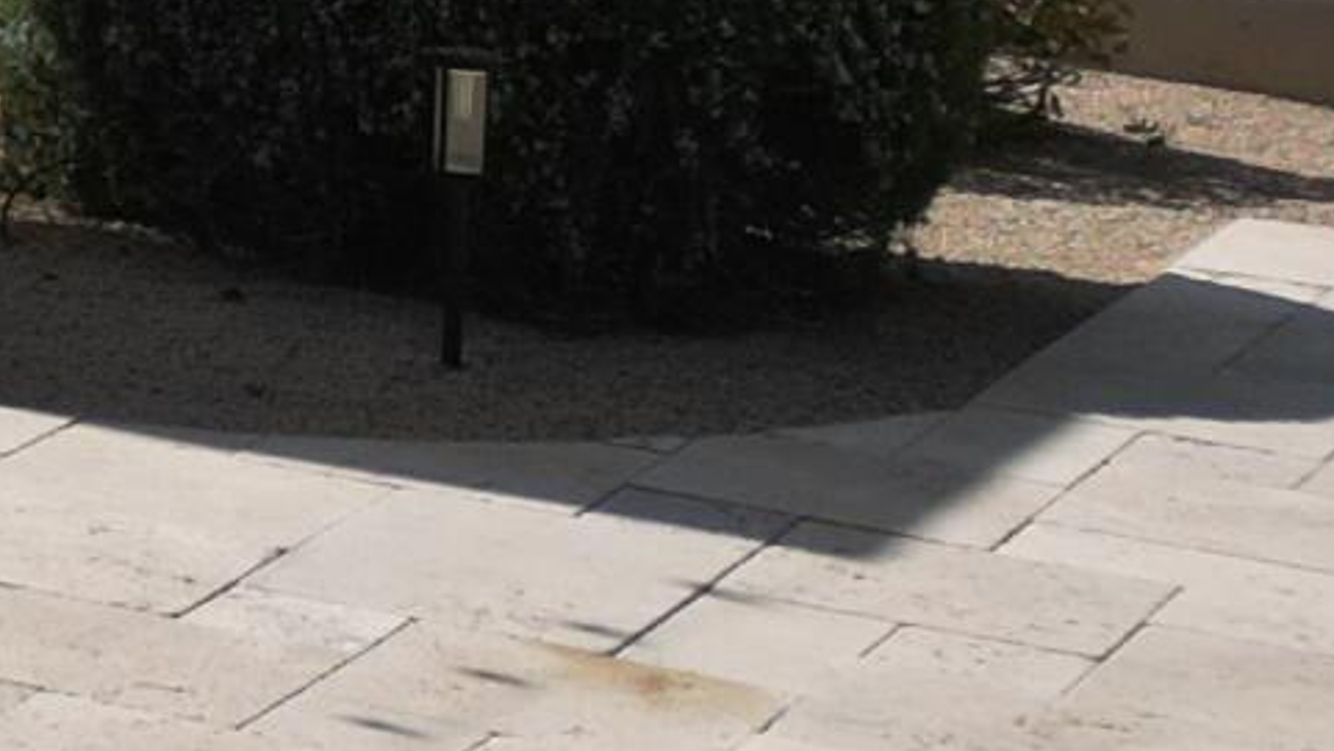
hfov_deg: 9.9
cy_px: -759
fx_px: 5768
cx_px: -2682
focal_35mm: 163
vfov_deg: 7.2
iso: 100
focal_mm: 6.72
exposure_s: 1/4000
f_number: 1.7
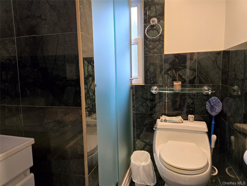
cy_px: 93
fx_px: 164
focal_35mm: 23
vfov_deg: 58.9
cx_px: 124
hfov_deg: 73.9
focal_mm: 5.4
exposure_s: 1/120
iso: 500
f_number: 1.8
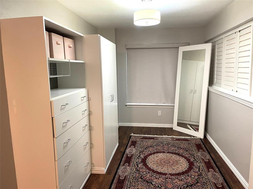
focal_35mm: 25
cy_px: 94
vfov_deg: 54.9
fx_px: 183
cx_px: 126
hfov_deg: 69.4
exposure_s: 1/60
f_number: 1.6
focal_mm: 5.1
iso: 400
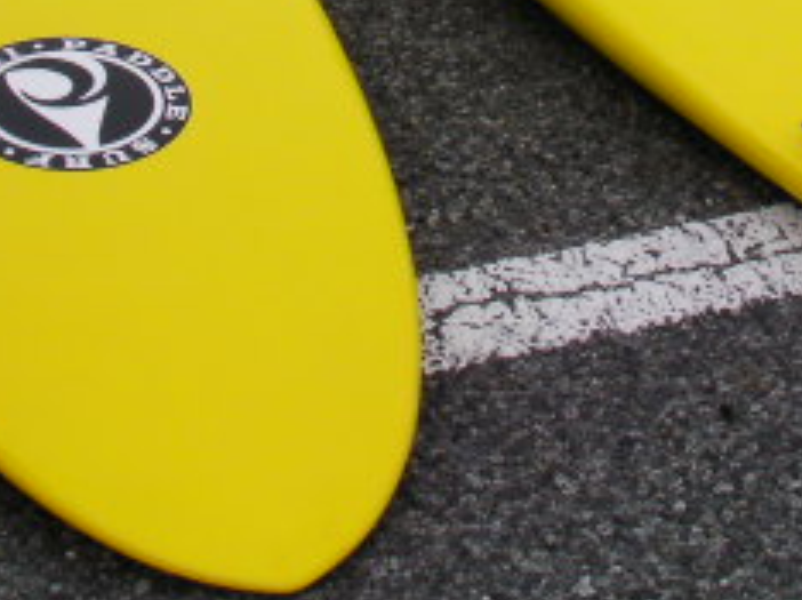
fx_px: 2407
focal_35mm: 104
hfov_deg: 18.9
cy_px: -185
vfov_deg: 13.7
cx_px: 446
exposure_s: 1/315
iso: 50
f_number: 4.5
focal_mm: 6.3
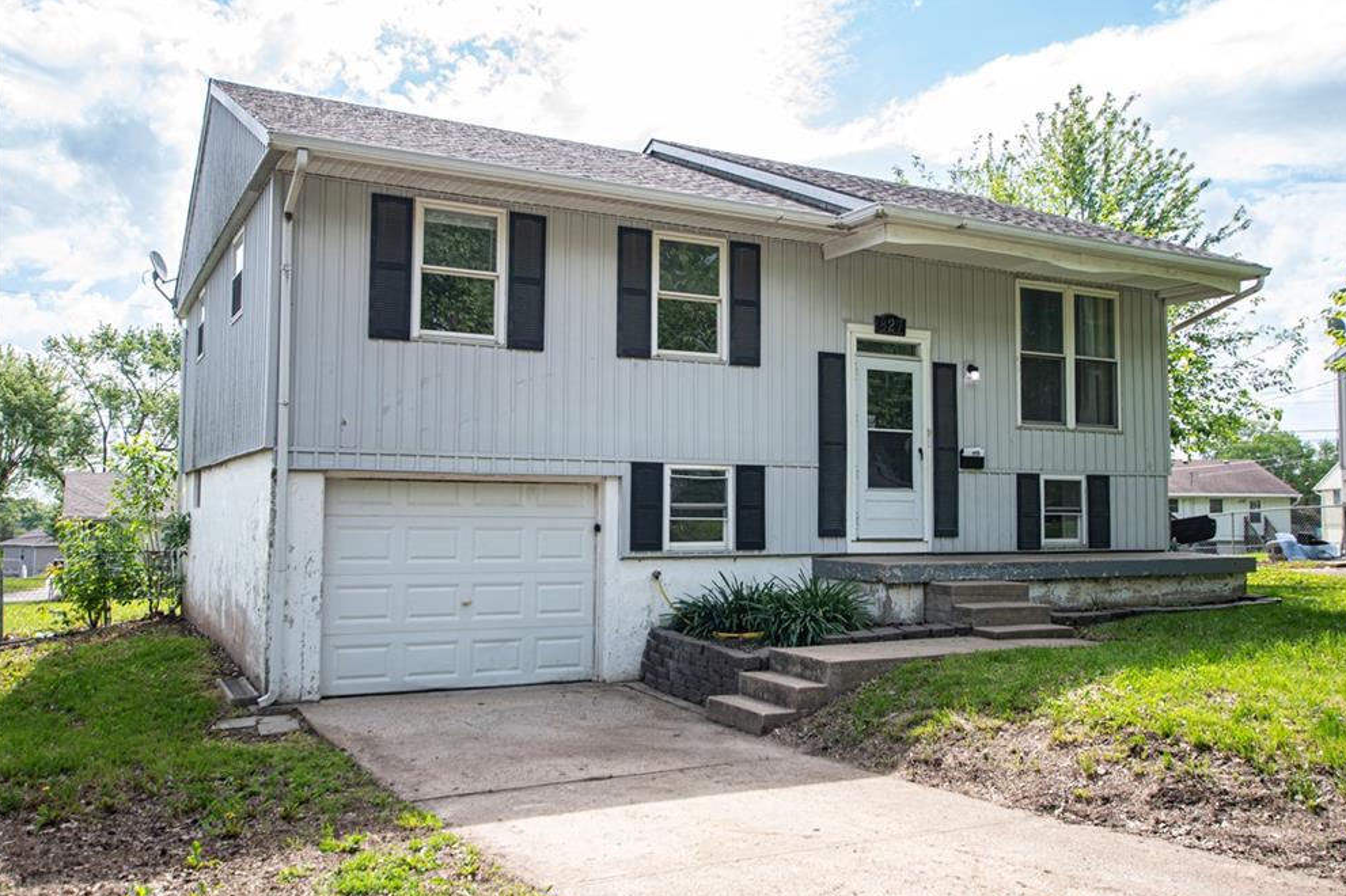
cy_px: 438
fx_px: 1159
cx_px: 689
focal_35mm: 31
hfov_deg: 60.3
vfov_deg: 42.3
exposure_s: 1/400
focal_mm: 20
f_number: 3.5
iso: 100
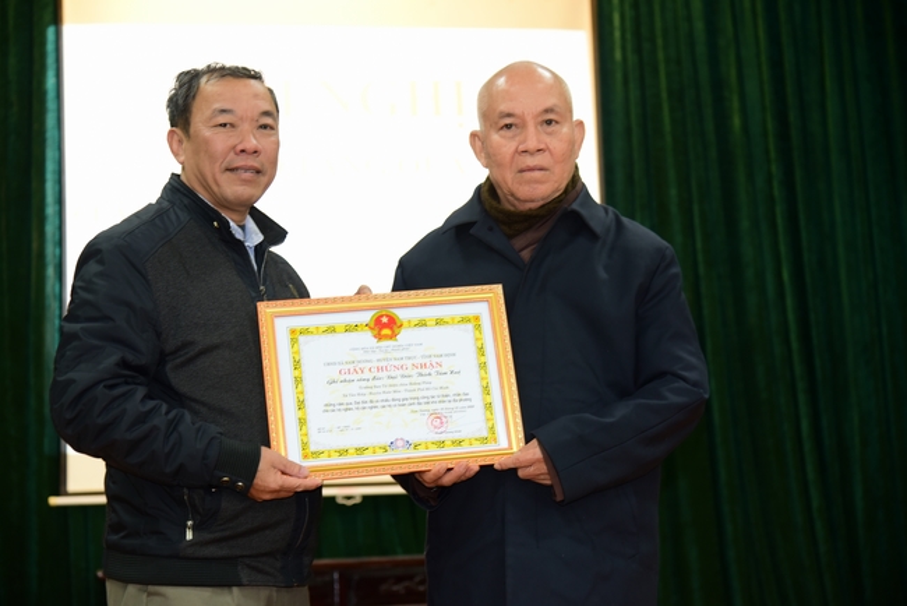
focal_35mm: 70
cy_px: 303
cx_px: 454
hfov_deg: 28.8
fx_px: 1764
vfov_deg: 19.5
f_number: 4
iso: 1000
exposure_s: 1/40
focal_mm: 70
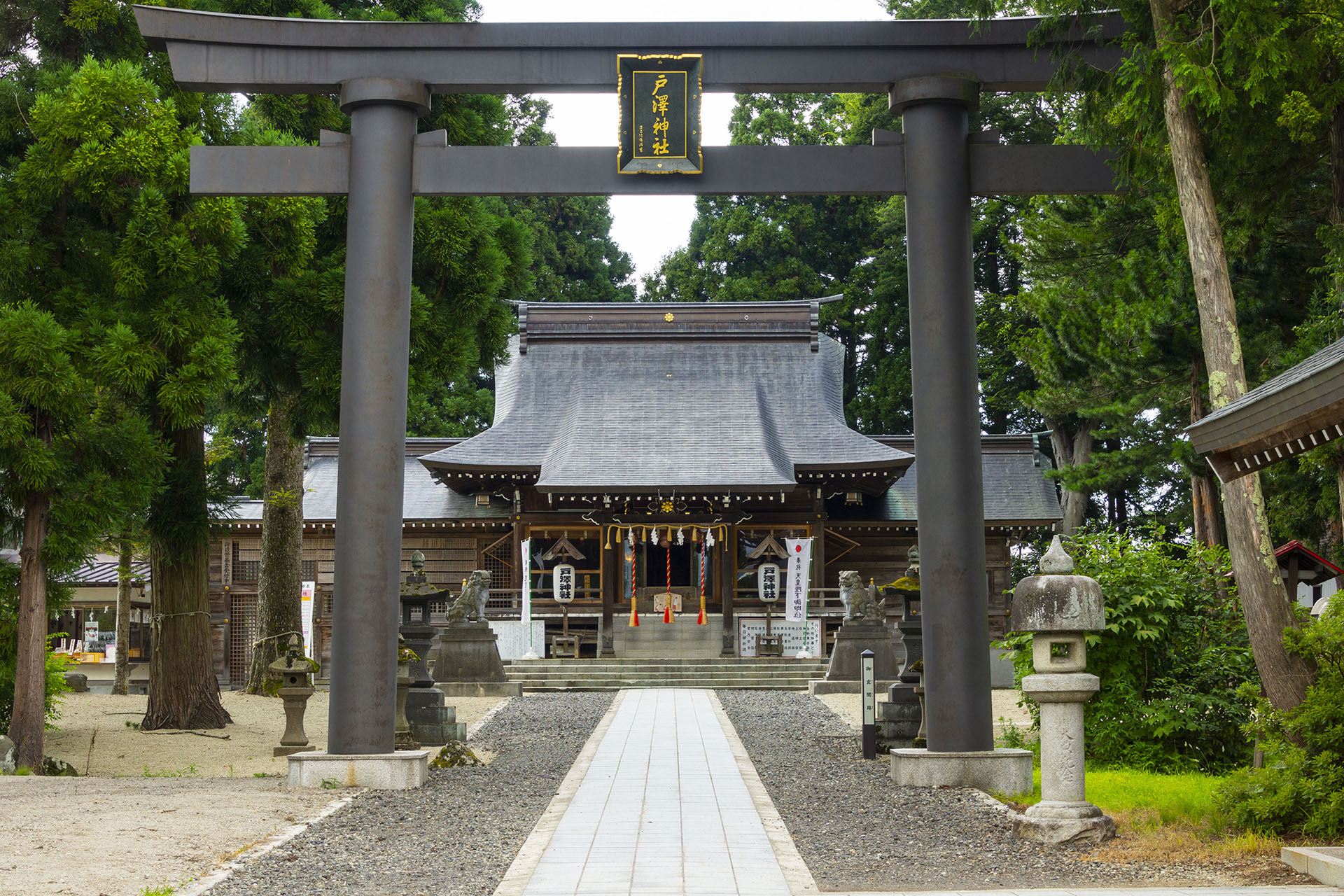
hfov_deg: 37.9
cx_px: 672
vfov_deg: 25.8
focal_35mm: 52
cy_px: 448
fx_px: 1960
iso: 100
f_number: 8
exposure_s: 1/60
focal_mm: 35
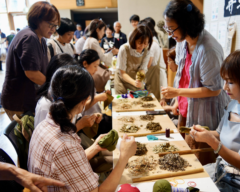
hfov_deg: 54.1
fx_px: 234
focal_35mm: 33
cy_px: 97
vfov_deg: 44.5
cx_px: 133
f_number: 2.8
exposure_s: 1/30
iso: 250
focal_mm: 29
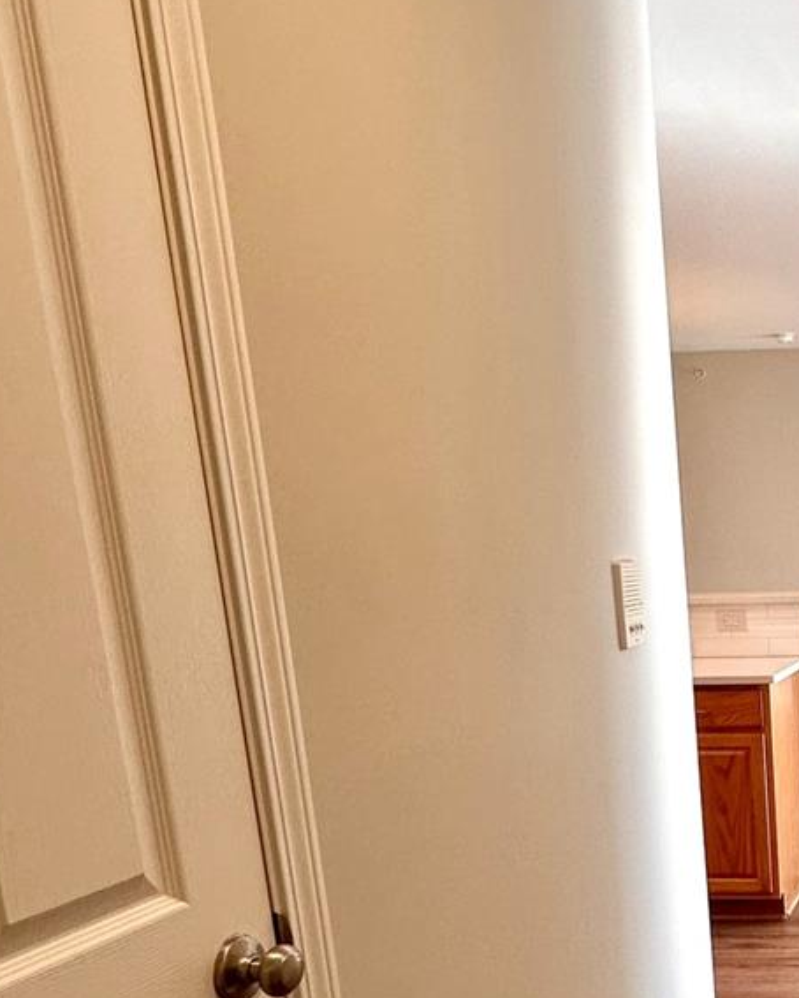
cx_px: 933
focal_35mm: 37
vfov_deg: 47.0
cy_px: 766
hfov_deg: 33.5
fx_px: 1093
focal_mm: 2.22
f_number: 2.2
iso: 160
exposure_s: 1/120
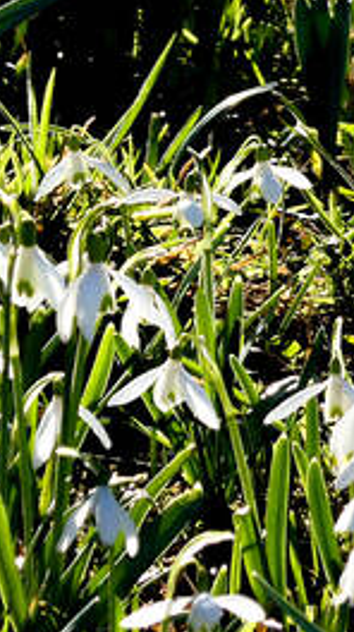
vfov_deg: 2.6
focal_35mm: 826
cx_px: 354
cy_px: 103
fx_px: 13819
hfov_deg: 1.5
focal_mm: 35.8
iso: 80
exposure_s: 1/200
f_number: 5.6
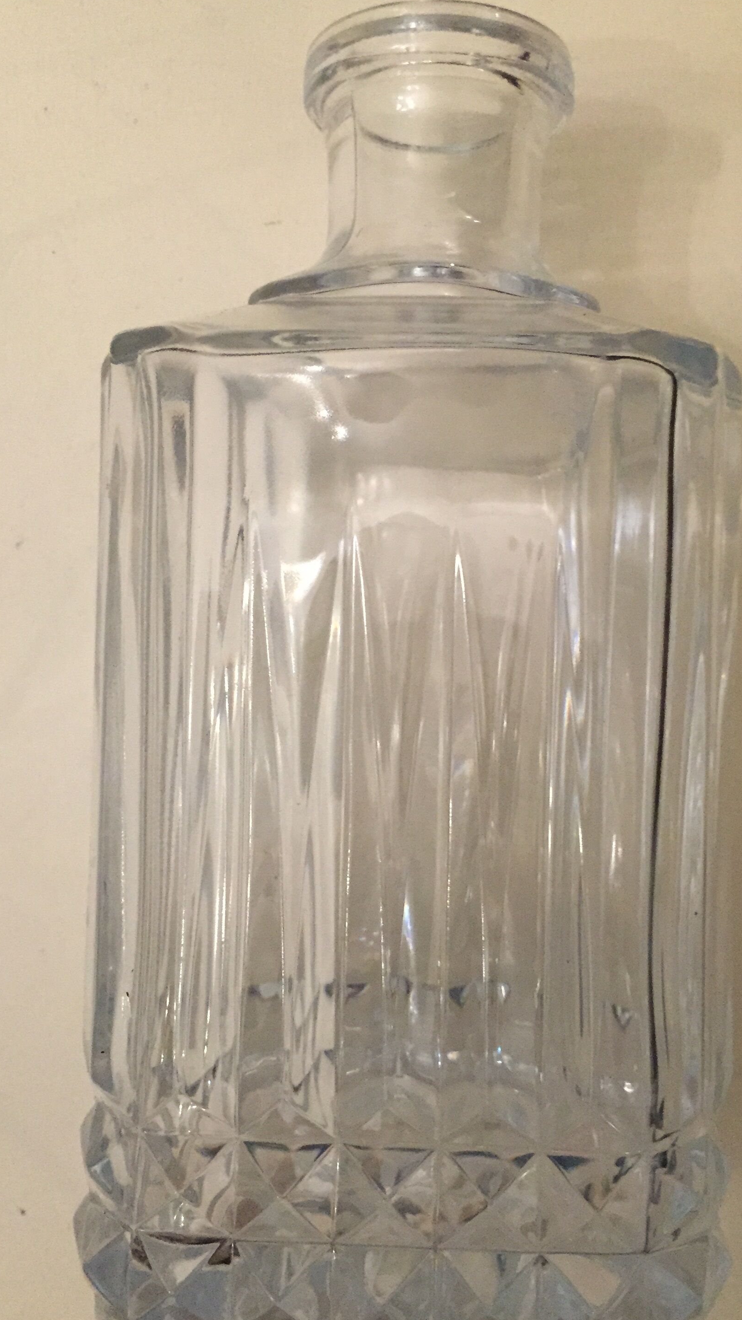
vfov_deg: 55.3
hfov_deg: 32.8
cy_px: 680
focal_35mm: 36
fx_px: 1260
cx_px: 421
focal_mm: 4.15
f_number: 2.2
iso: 250
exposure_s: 1/25
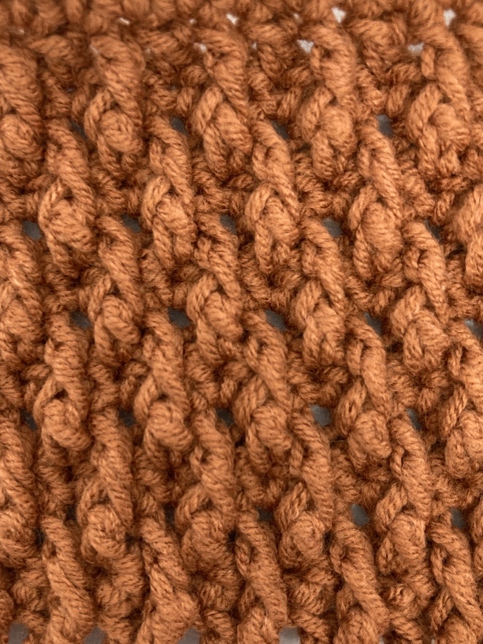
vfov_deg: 63.4
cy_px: 322
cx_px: 242
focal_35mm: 28
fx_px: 521
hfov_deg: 49.7
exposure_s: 1/60
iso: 125
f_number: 1.8
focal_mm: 3.99
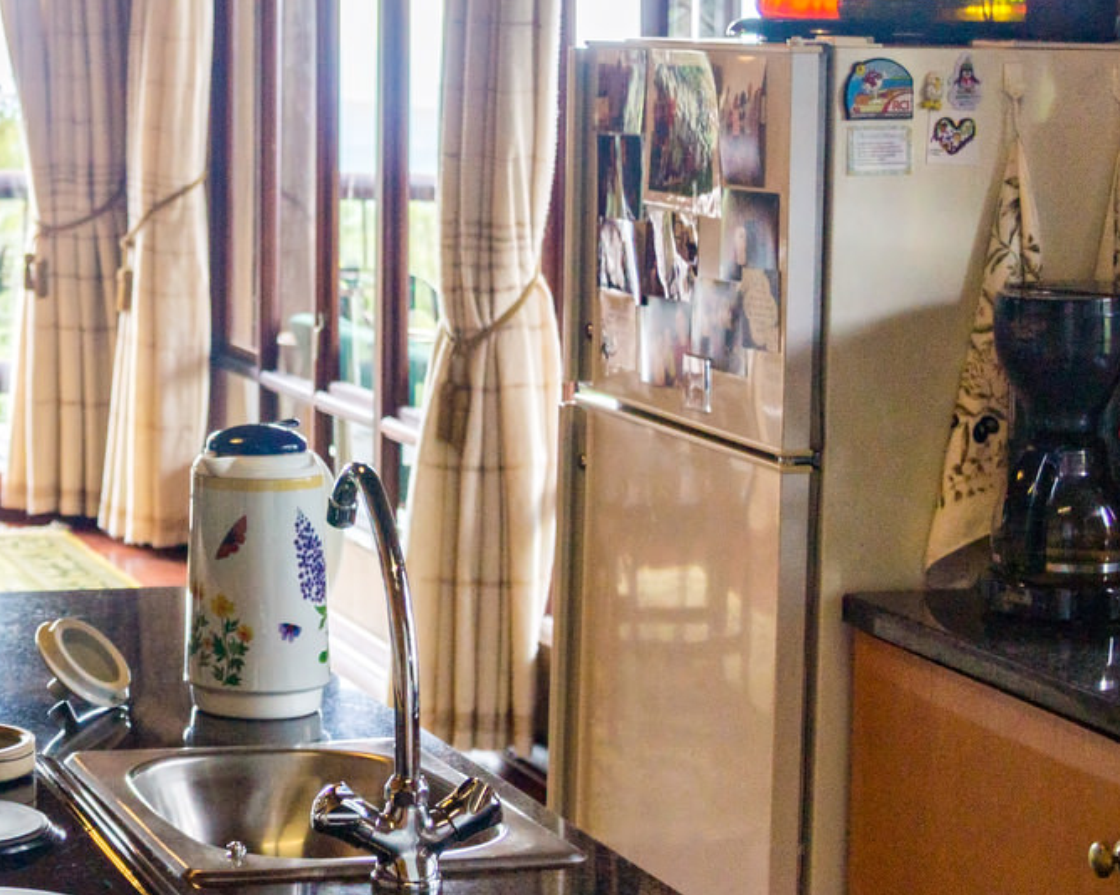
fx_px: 2949
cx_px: 166
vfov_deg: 17.1
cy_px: 198
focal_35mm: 89
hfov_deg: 21.1
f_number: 4
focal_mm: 22
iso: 250
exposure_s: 1/160
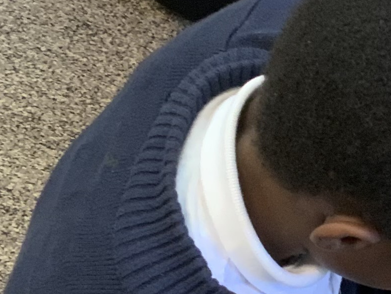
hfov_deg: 12.8
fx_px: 1683
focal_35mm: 149
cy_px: 188
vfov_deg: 10.0
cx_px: 521
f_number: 1.8
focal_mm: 3
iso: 200
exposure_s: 1/60
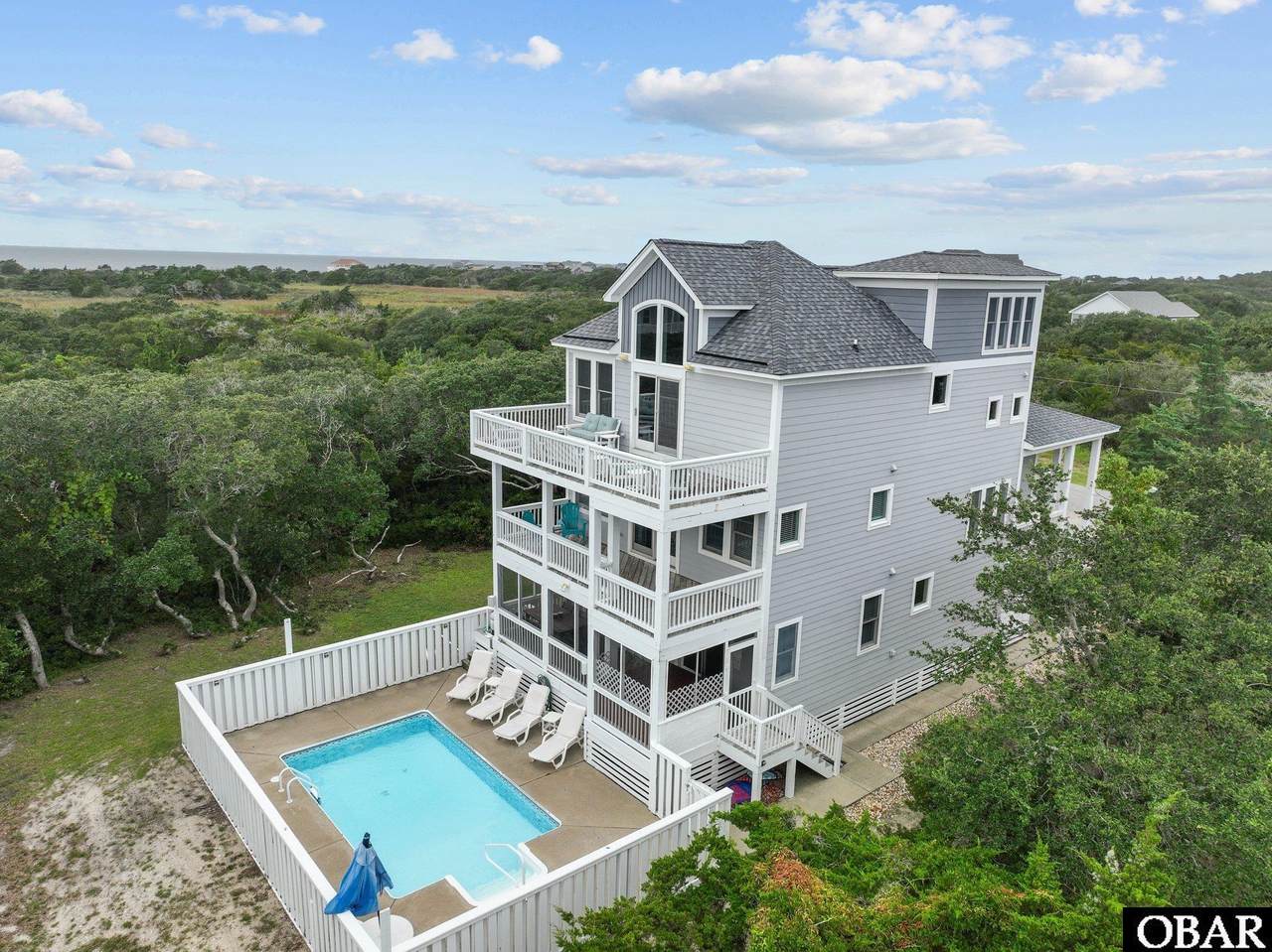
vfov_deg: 56.8
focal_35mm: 24
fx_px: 882
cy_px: 476
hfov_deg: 71.6
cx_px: 636
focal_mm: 12.29
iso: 100
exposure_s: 1/1250
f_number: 2.8
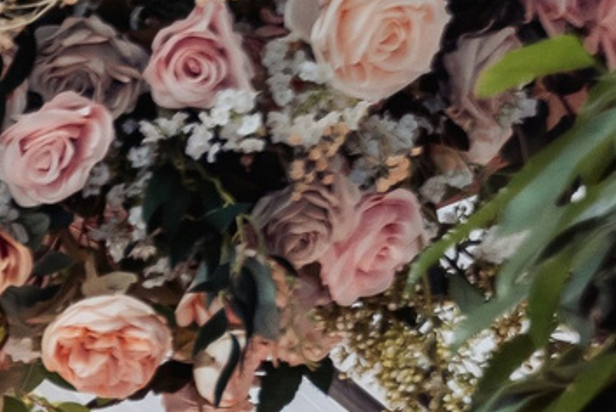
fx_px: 4589
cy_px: 1342
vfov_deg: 4.8
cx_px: -1562
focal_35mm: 268
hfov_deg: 6.6
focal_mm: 37
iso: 125
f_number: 3.5
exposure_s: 1/250
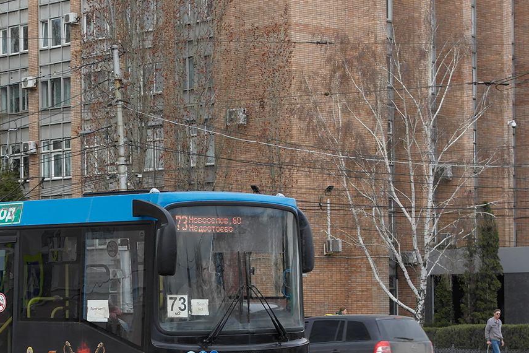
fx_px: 1366
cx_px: 116
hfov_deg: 21.7
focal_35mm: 93
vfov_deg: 14.7
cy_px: 220
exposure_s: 1/640
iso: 200
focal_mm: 35
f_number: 4.5
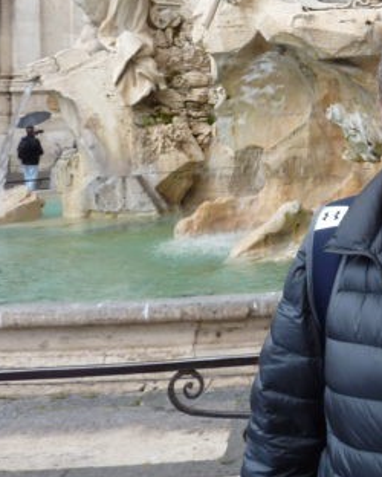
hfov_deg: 24.2
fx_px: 847
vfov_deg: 30.3
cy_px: 63
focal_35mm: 60
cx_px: 387
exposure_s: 1/60
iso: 80
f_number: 3.3
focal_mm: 4.1
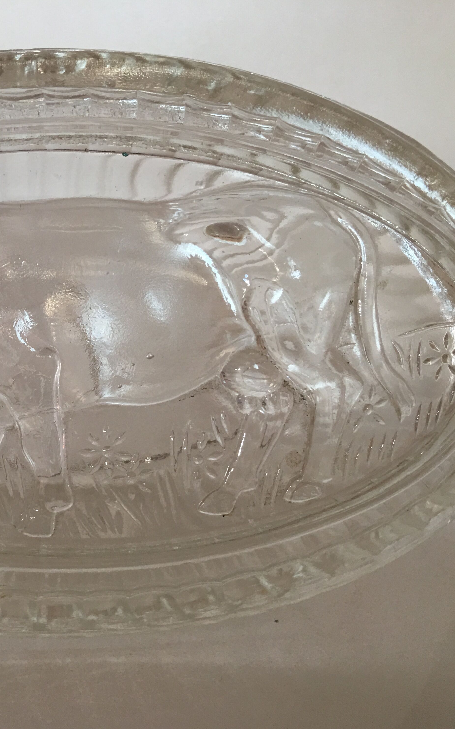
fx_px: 833
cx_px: 51
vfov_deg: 47.2
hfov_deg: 29.4
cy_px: 368
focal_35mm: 42
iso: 40
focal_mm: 4.15
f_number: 2.2
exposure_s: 1/33
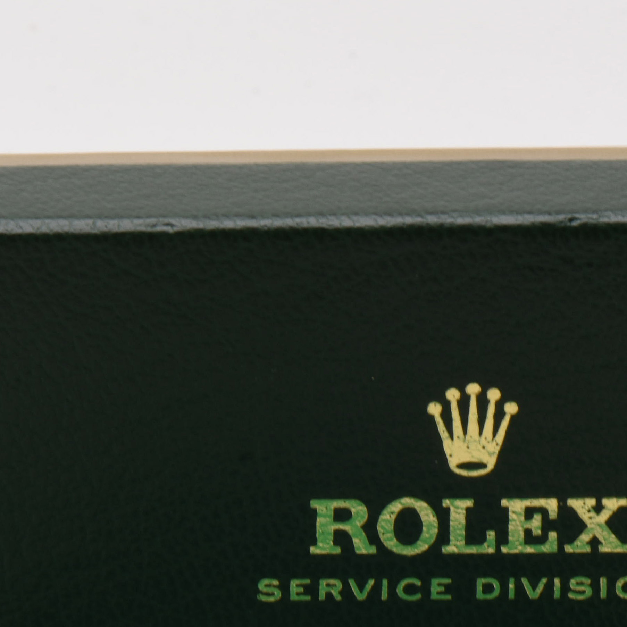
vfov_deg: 5.0
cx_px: 319
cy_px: 572
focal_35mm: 349
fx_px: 7159
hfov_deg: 5.0
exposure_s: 1/100
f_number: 22
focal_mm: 85
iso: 100
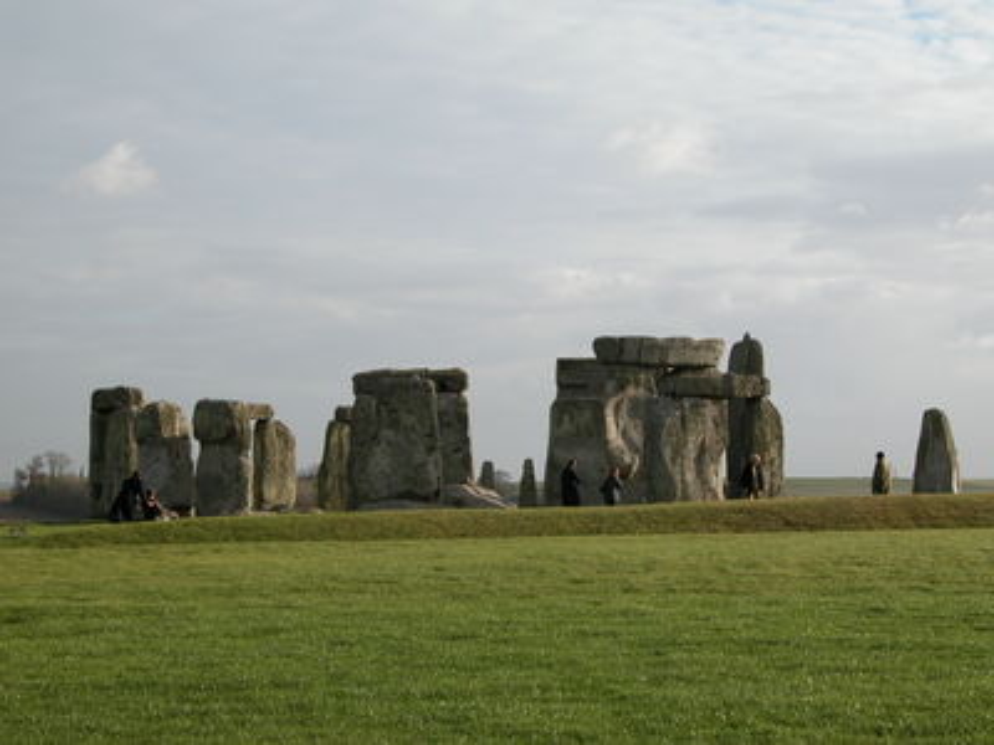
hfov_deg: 21.3
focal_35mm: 92
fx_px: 2642
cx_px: 497
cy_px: 372
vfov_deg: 16.1
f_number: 5.7
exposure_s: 1/406
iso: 100
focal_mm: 23.7
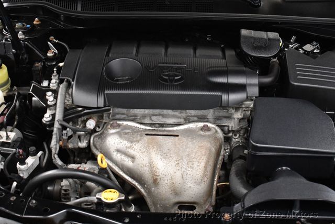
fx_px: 540
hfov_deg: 34.5
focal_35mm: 58
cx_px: 168
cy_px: 112
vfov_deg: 23.4
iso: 3200
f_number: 4.2
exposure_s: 1/125
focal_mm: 29
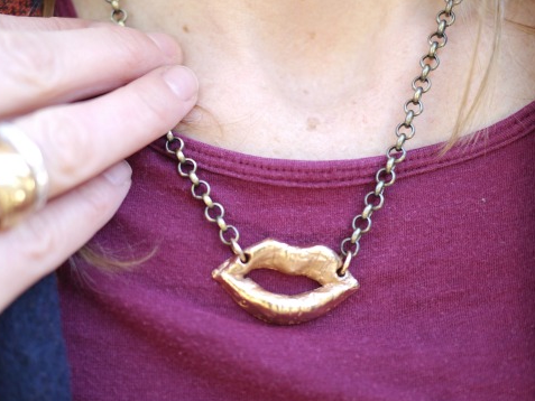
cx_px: 207
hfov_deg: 36.6
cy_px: 205
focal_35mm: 52
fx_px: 804
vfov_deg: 28.0
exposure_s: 1/125
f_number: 1.7
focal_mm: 20
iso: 160
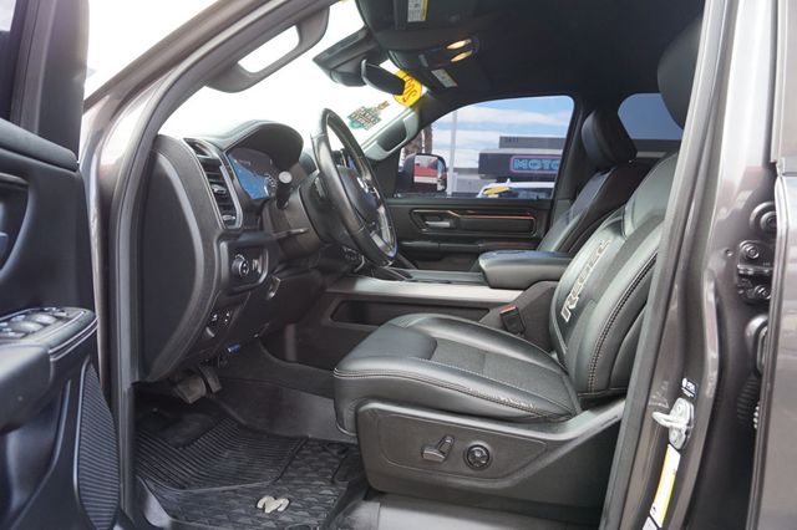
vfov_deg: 53.1
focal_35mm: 24
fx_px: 531
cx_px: 398
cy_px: 265
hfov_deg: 73.8
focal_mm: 16
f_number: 4
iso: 160
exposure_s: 1/60
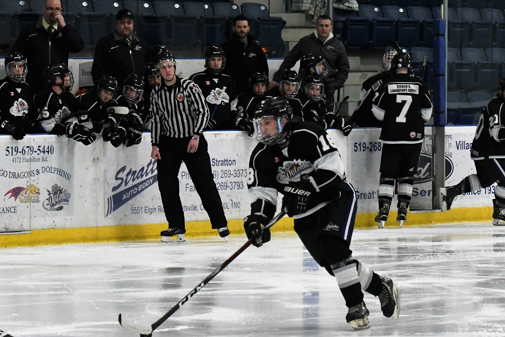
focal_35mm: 147
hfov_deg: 14.0
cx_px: 252
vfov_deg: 9.3
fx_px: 2062
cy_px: 168
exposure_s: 1/1000
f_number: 4.5
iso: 6400
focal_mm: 98
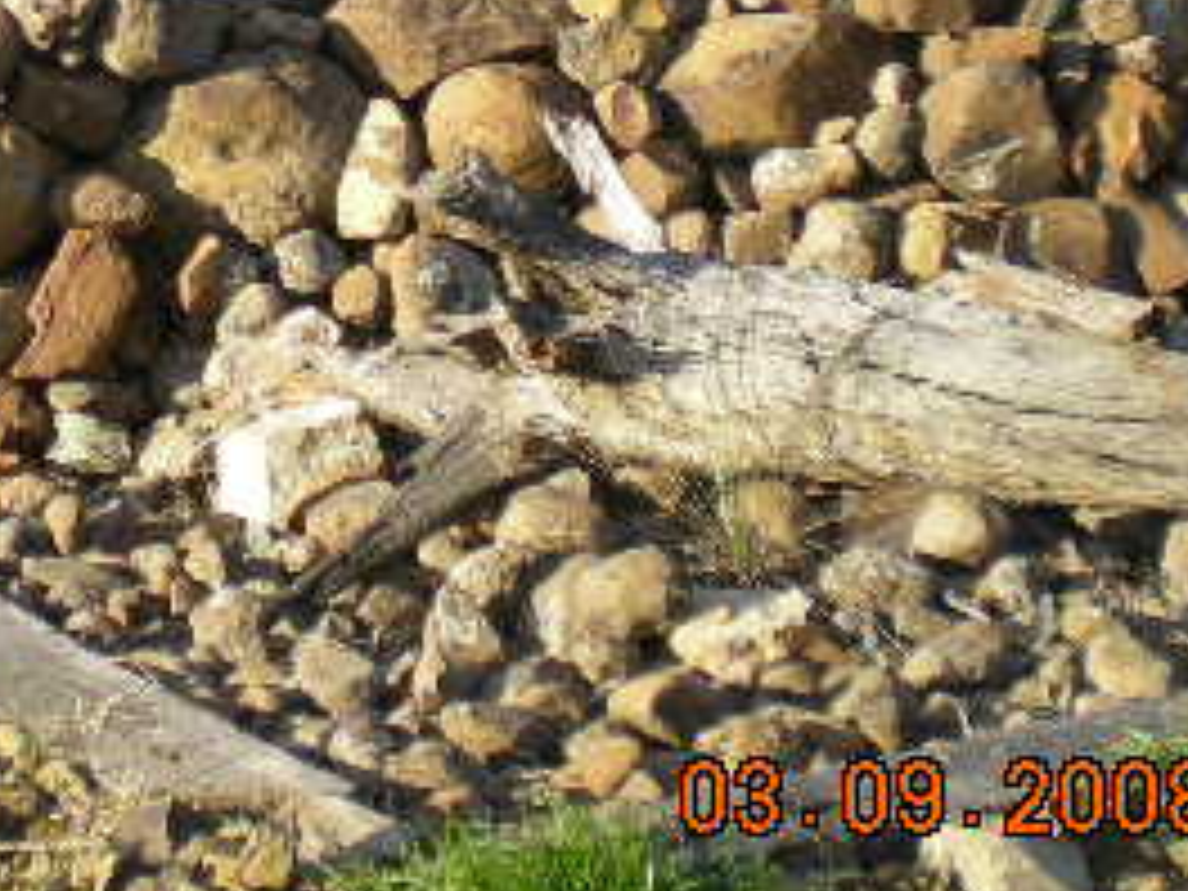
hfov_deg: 21.0
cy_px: -58
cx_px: 230
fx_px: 3157
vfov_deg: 15.7
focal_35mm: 92
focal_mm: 6.3
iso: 50
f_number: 3.1
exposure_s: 1/287
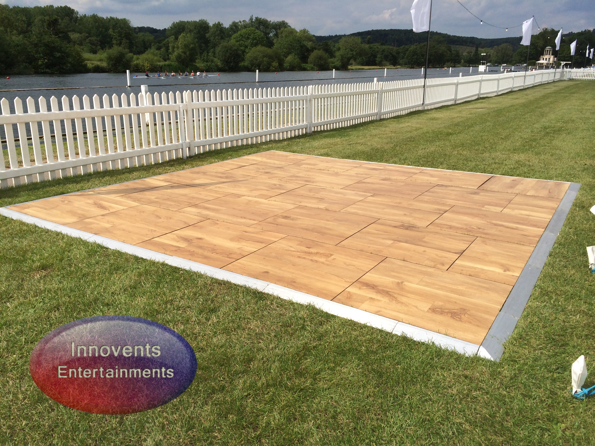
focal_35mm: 30
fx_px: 516
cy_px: 223
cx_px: 298
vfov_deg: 46.8
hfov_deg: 60.0
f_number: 2.2
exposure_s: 1/4115
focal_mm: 4.12
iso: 40
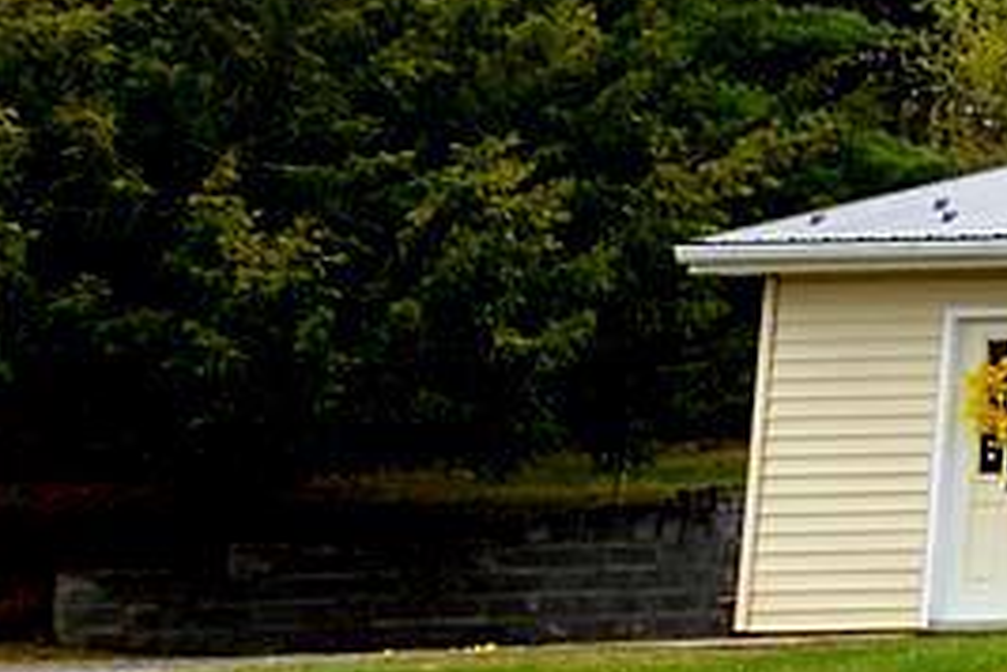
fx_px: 3217
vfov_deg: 11.6
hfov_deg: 11.0
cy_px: -210
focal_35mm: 115
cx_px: 3070
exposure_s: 1/160
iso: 100
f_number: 6.3
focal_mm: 10
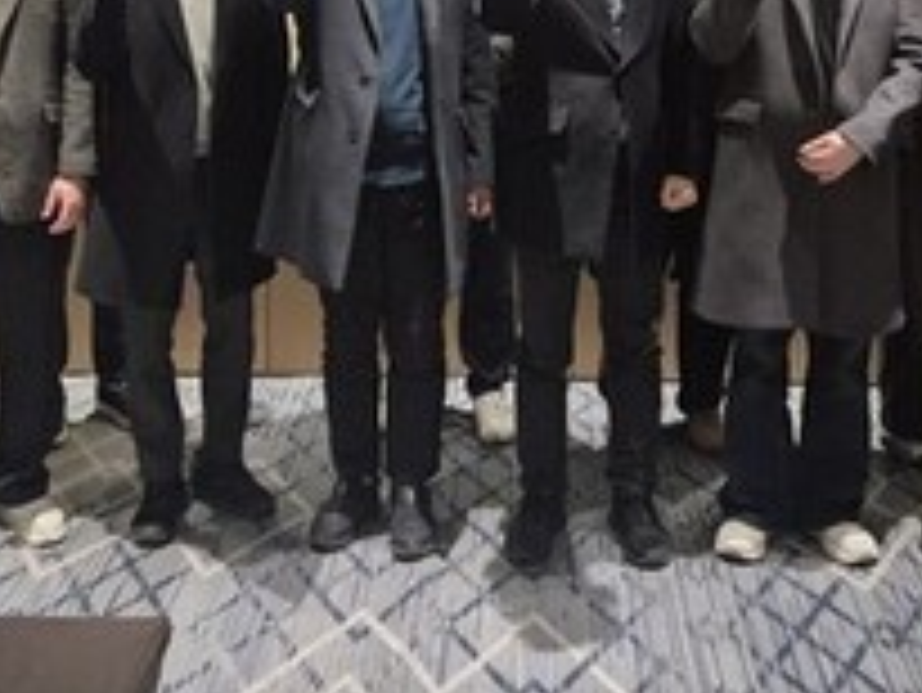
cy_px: -29
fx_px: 1492
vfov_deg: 24.7
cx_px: 540
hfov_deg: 34.2
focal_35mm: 56
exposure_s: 1/60
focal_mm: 5.4
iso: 800
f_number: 1.8
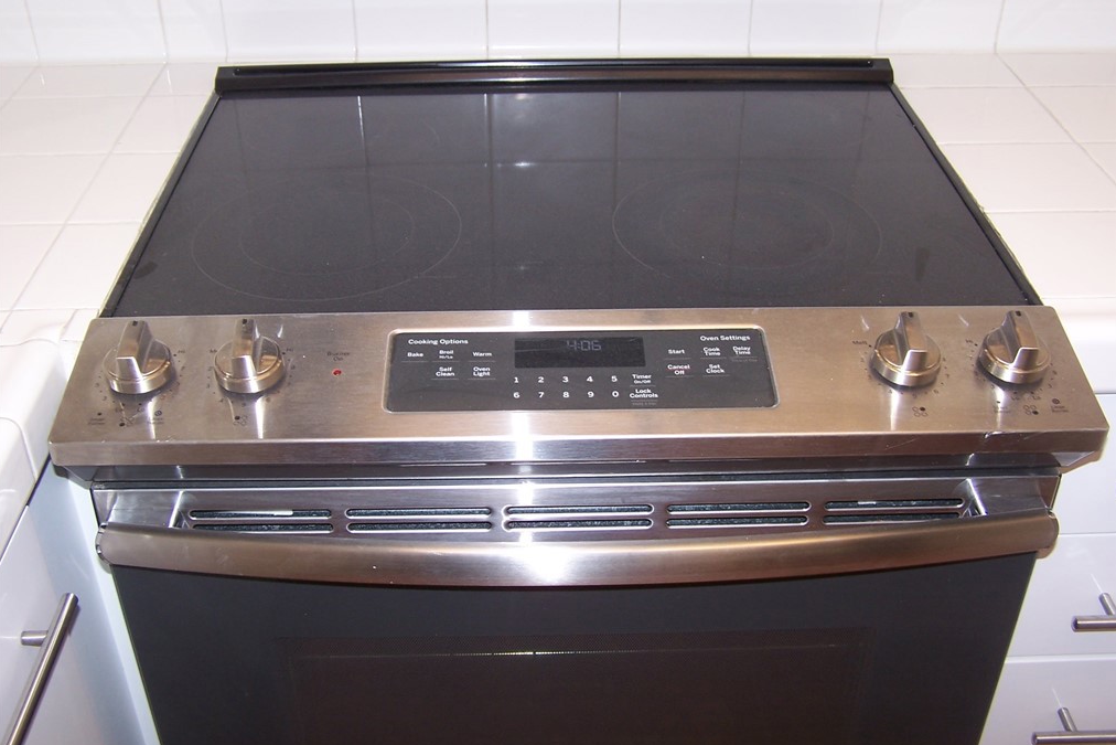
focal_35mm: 40
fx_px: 1240
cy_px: 380
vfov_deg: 33.4
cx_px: 559
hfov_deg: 48.5
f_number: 2.8
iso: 80
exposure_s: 1/60
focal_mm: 6.3
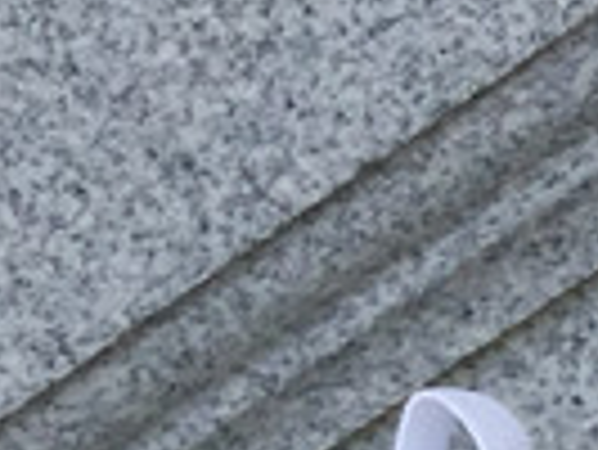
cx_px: 1641
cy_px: 799
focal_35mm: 209
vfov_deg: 6.9
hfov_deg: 8.3
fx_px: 3614
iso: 25
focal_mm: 3.3
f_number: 2.4
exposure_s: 1/532
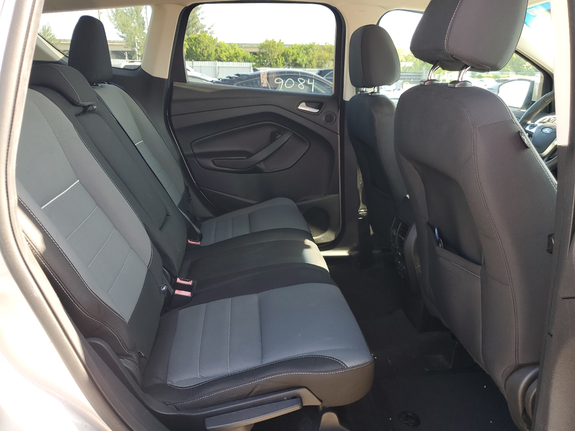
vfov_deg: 53.1
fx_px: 432
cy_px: 216
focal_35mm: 26
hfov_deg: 67.3
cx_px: 288
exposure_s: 1/120
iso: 50
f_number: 1.5
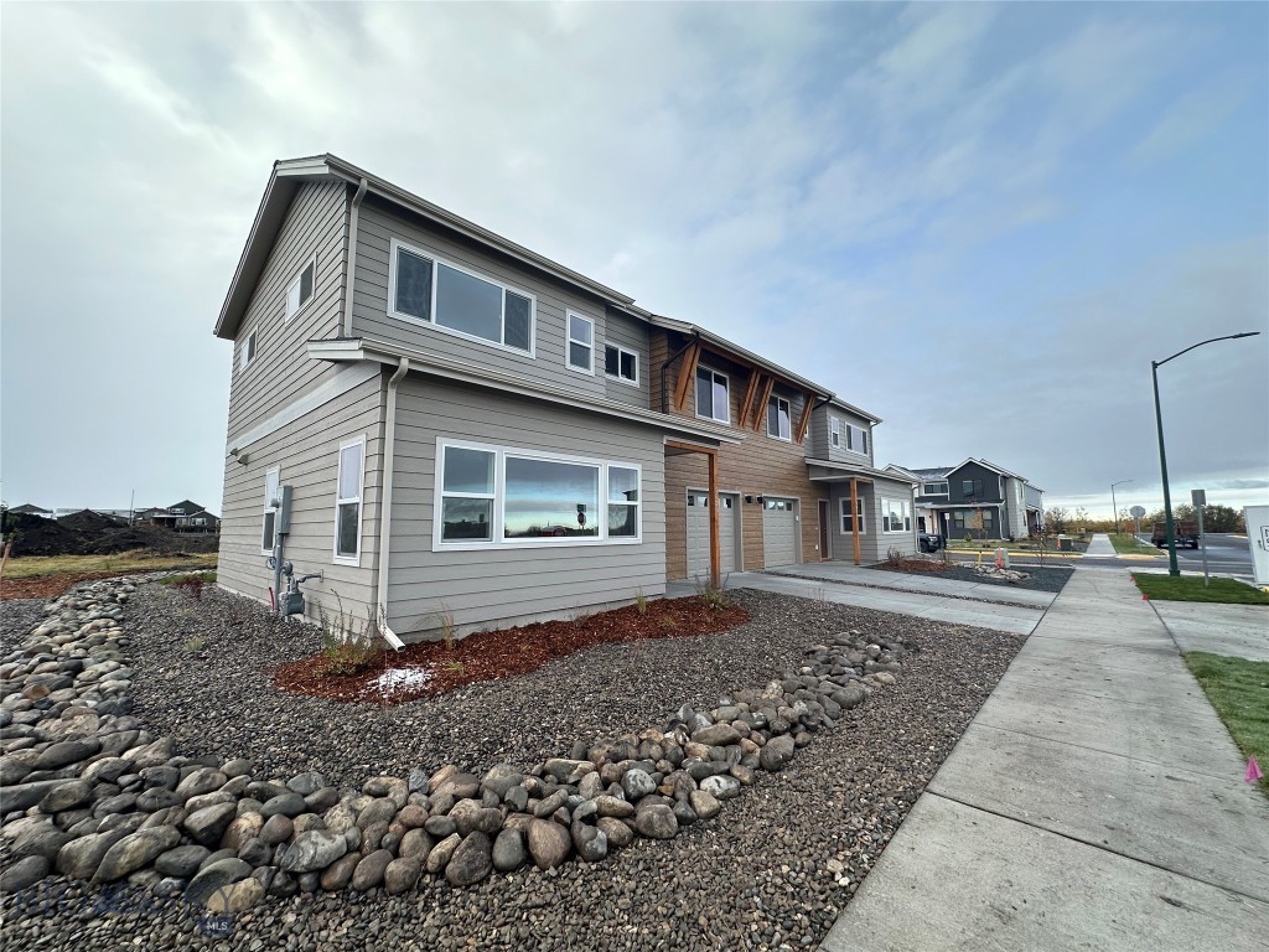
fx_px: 513
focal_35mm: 14
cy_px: 476
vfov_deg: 85.7
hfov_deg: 102.1
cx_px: 634
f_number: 2.2
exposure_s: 1/396
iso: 40
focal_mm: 2.22
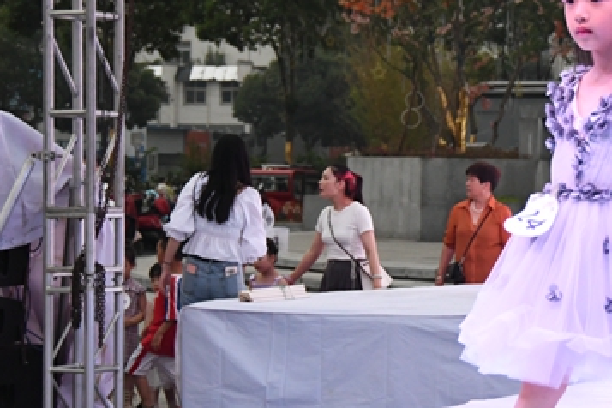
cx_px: 528
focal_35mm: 148
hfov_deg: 13.8
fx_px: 2516
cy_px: 203
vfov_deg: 9.3
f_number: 4.5
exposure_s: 1/500
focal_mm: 44
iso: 2000
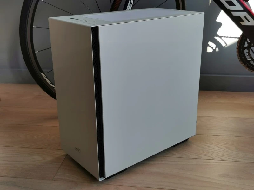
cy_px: 95
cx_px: 127
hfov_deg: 45.8
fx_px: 301
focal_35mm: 41
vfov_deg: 35.1
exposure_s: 1/274
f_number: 1.6
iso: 50
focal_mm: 5.56
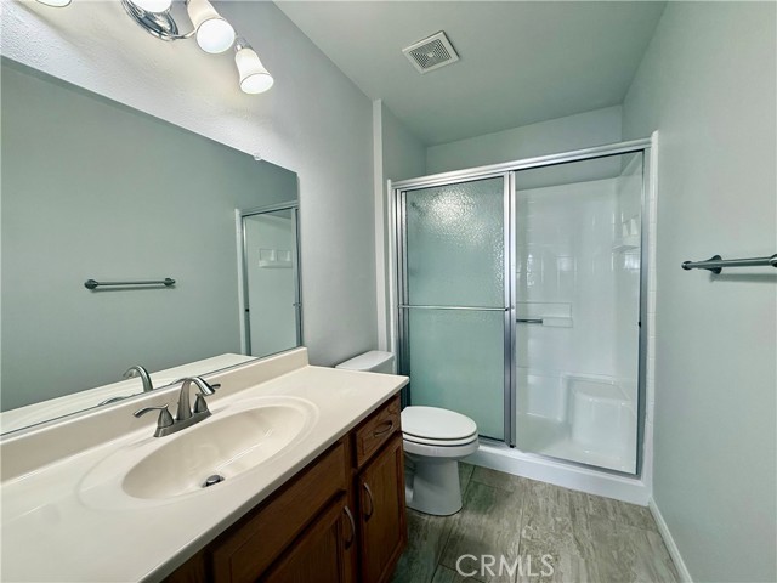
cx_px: 388
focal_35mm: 14
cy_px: 292
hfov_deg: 102.1
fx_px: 314
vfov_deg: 85.7
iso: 160
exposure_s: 1/120
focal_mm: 2.22
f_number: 2.2
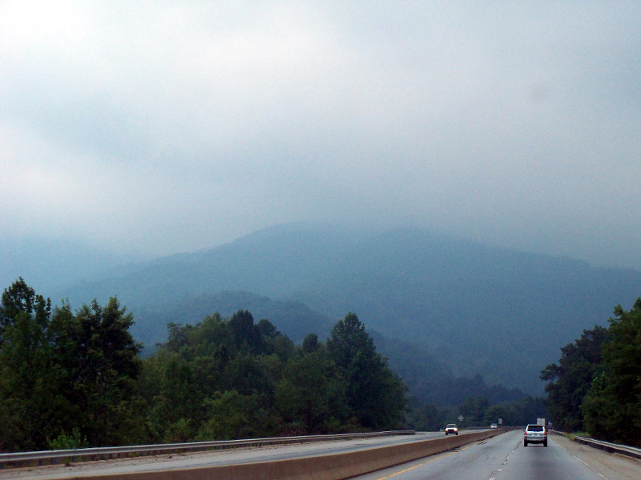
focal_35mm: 92
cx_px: 320
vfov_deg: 16.1
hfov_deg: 21.3
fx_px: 1704
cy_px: 240
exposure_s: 1/500
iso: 320
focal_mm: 16.3
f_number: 4.2
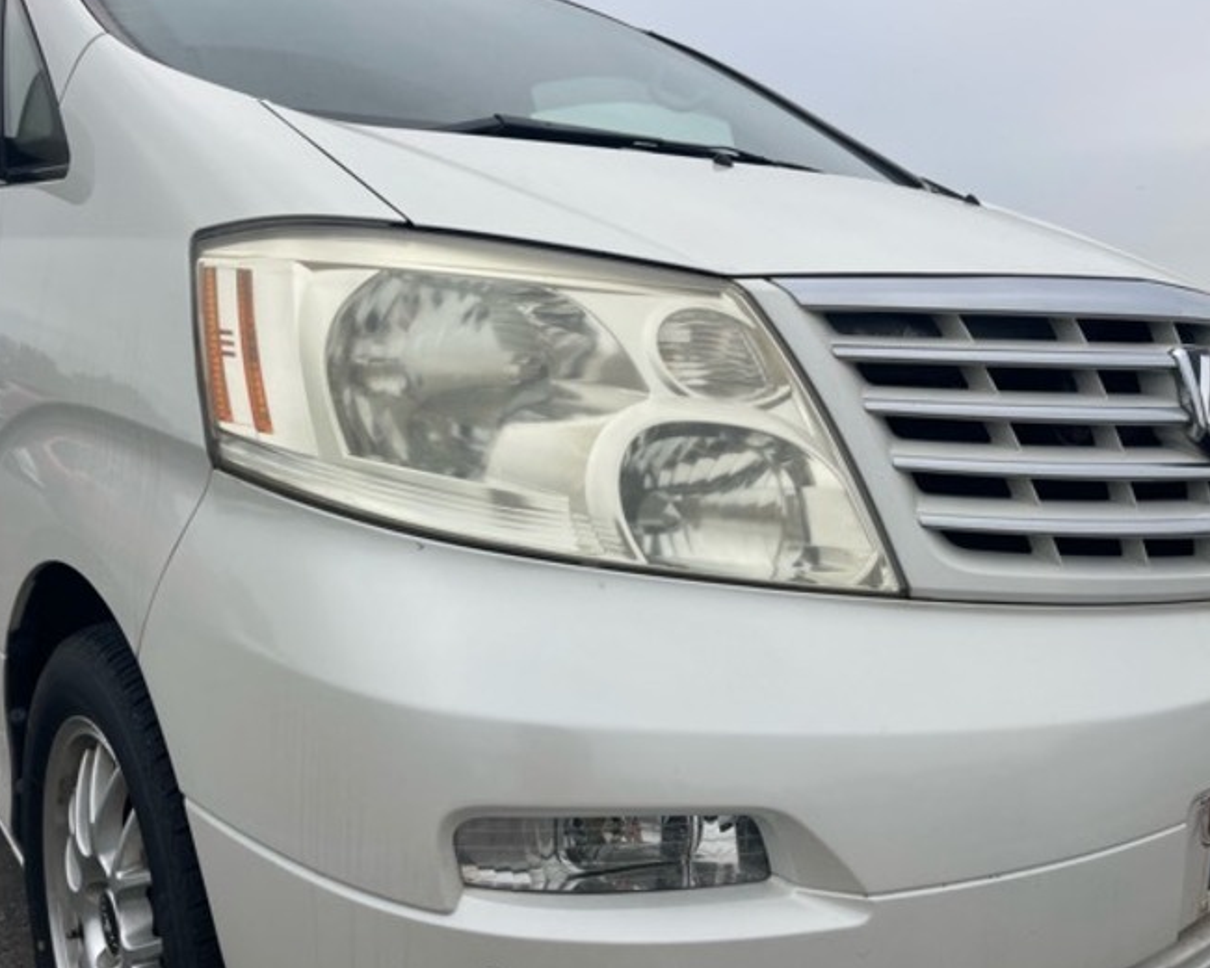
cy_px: 518
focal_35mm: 30
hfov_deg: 58.6
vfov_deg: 48.5
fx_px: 1075
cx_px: 541
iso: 32
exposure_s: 1/3922
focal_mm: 5.1
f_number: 1.6
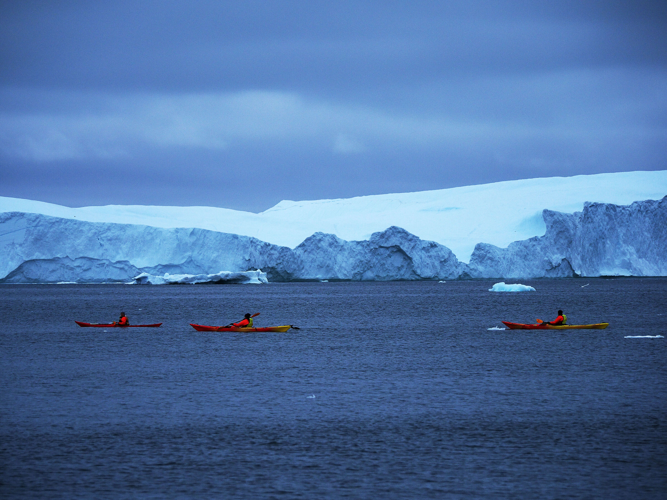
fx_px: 3854
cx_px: 334
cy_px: 250
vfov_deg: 7.4
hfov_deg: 9.9
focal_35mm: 200
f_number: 4
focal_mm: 100
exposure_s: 1/200
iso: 1000
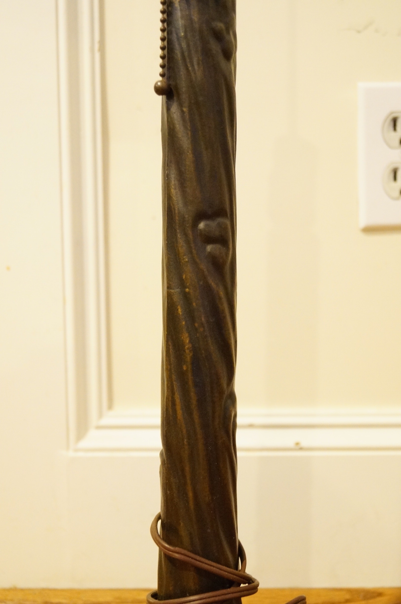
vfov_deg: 43.7
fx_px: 754
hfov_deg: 29.8
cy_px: 302
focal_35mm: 45
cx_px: 200
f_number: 4.5
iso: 3200
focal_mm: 30
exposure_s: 1/15
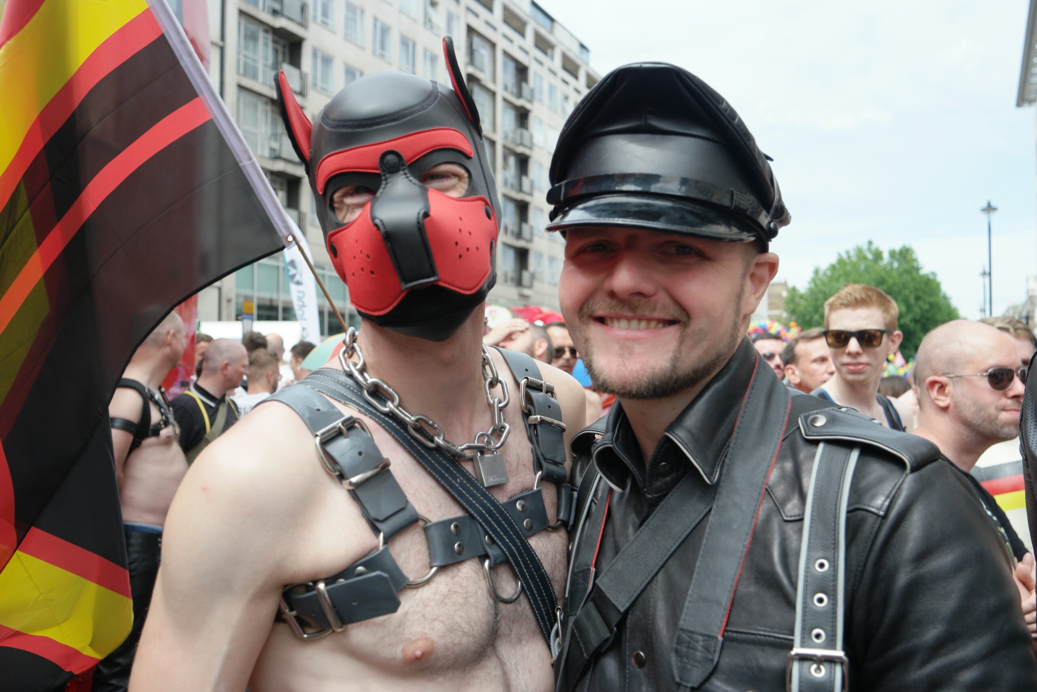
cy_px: 346
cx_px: 518
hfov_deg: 57.2
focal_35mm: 33
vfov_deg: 40.0
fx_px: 951
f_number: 4.5
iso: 100
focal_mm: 22
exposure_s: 1/400
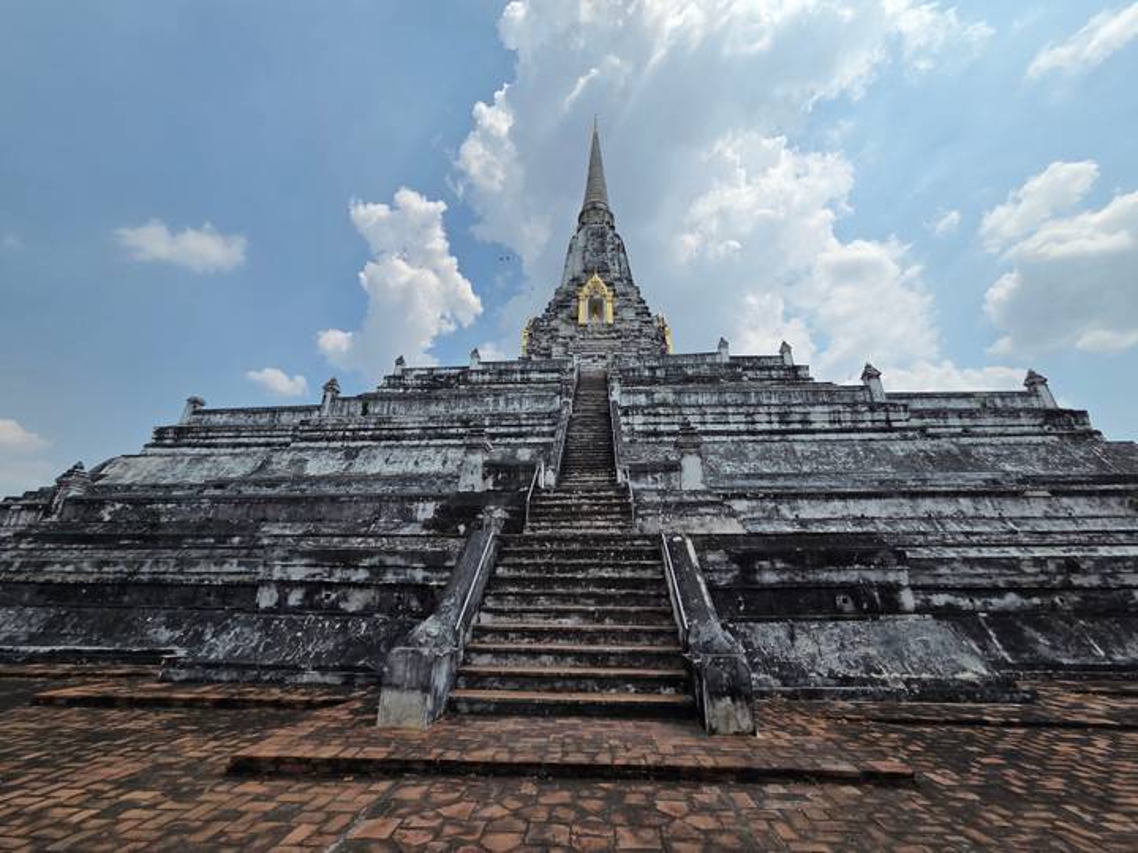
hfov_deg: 106.2
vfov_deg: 89.9
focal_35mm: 13
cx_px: 569
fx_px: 427
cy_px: 426
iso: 50
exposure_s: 1/3345
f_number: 2.2
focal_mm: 2.2
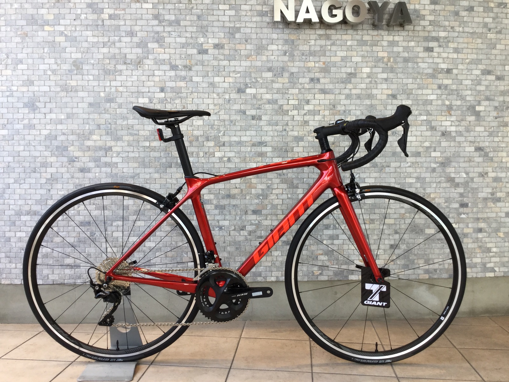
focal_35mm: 31
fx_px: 456
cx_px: 254
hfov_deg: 58.4
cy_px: 191
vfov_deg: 45.4
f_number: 2.4
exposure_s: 1/120
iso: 40
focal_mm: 3.3
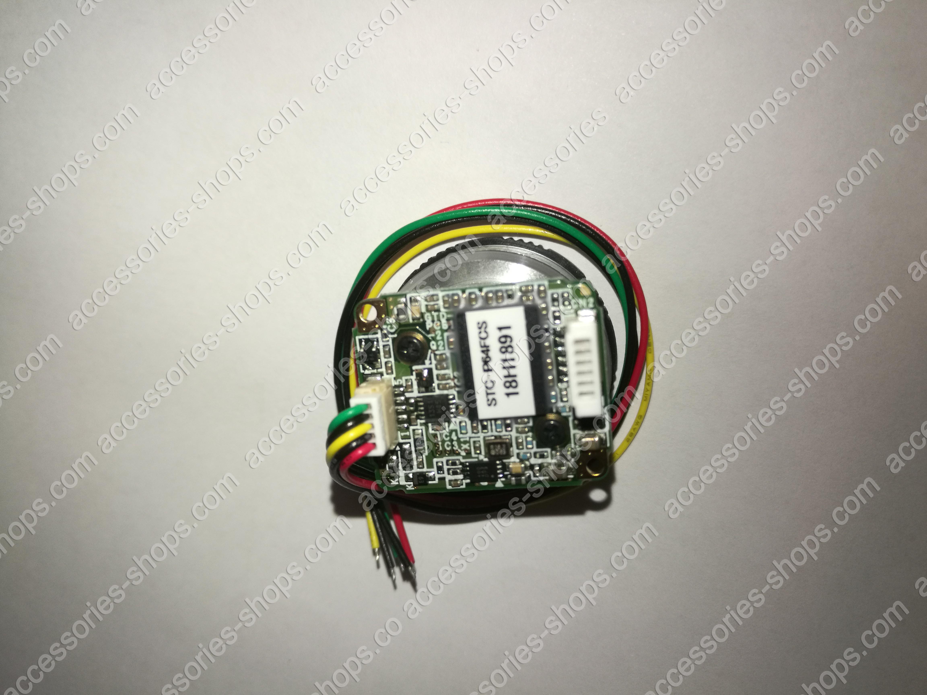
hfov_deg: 65.3
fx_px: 723
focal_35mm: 27
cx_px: 464
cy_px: 348
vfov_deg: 51.4
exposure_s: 1/50
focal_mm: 4.04
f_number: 2
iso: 64
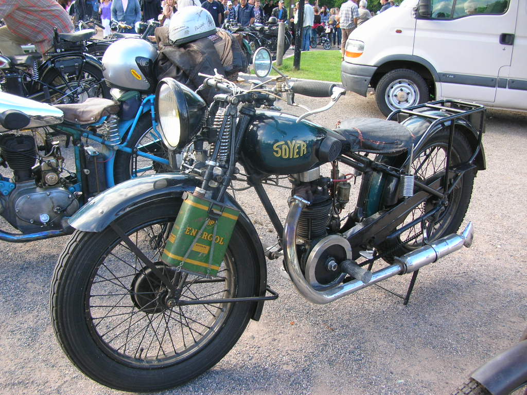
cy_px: 198
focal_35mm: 35
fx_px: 533
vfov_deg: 40.7
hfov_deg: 52.6
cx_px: 264
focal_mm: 5.8
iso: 50
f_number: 2.8
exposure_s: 1/82
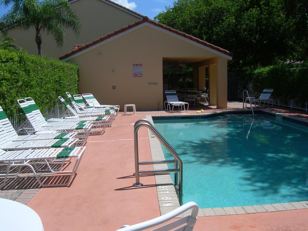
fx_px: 338
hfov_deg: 49.0
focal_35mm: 38
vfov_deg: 37.7
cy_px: 116
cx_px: 154
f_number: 4.6
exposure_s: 1/594
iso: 50
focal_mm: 6.3
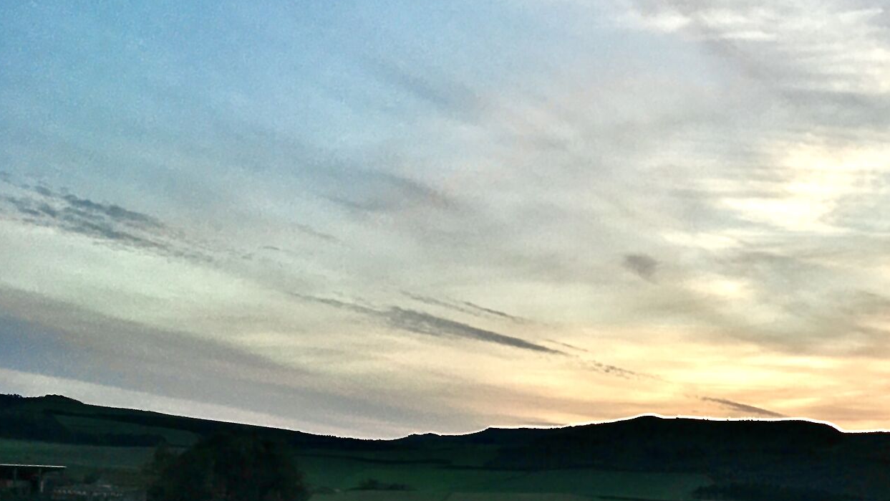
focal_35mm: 61
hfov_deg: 32.1
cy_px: 490
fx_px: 1439
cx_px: 856
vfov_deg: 19.2
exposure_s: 1/455
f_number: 2.2
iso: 25
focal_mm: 4.15
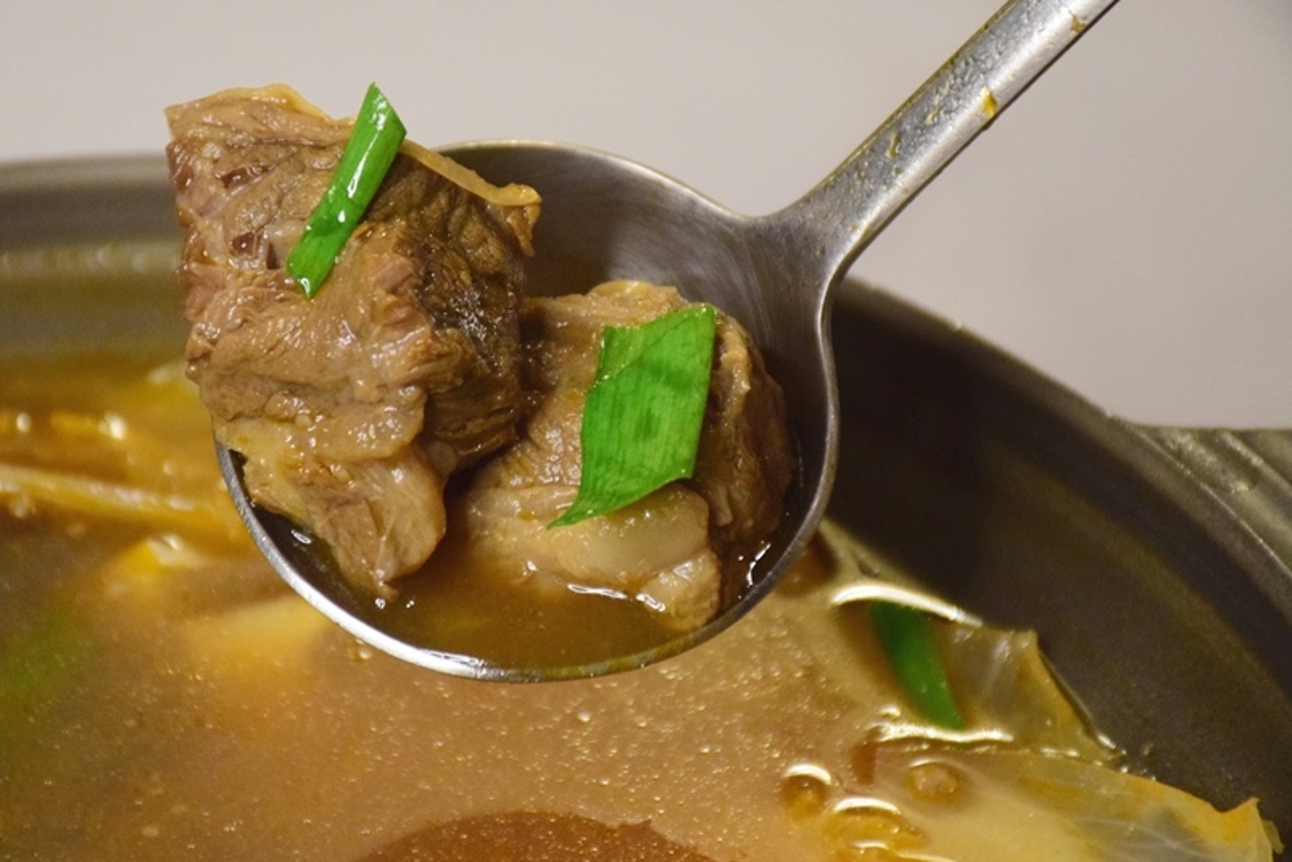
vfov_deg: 5.7
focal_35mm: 243
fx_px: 8722
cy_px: 373
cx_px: 514
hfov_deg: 8.5
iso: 4000
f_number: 5.6
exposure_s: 1/80
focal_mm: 130
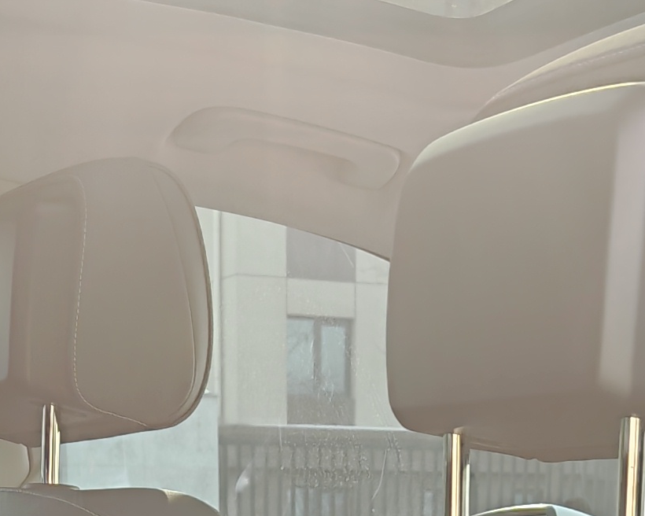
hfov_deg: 16.4
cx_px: 241
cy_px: 1203
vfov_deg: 11.2
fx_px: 2233
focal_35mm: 117
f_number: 1.9
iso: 50
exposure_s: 1/200
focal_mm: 6.67
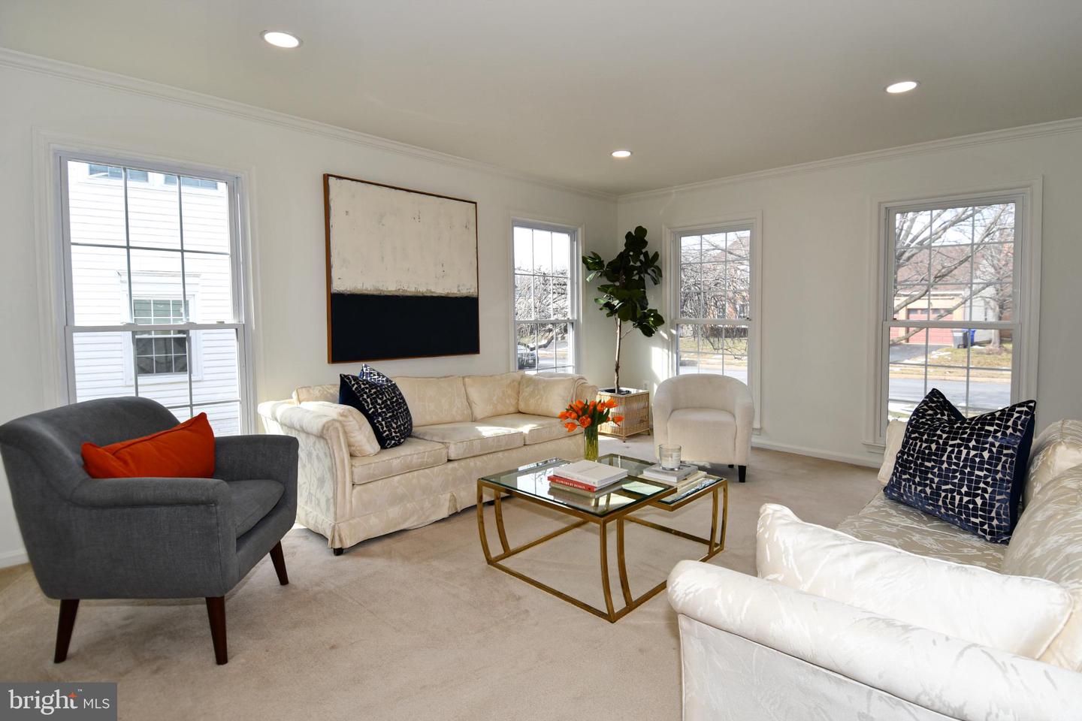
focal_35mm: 18
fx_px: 541
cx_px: 541
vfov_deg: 67.4
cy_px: 360
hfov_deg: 90.0
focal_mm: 12
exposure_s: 1/125
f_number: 5.6
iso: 125
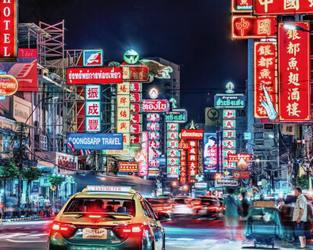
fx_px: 1288
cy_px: 69
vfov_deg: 11.1
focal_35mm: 139
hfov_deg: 13.8
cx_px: 98
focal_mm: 78
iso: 64
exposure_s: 3
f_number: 13
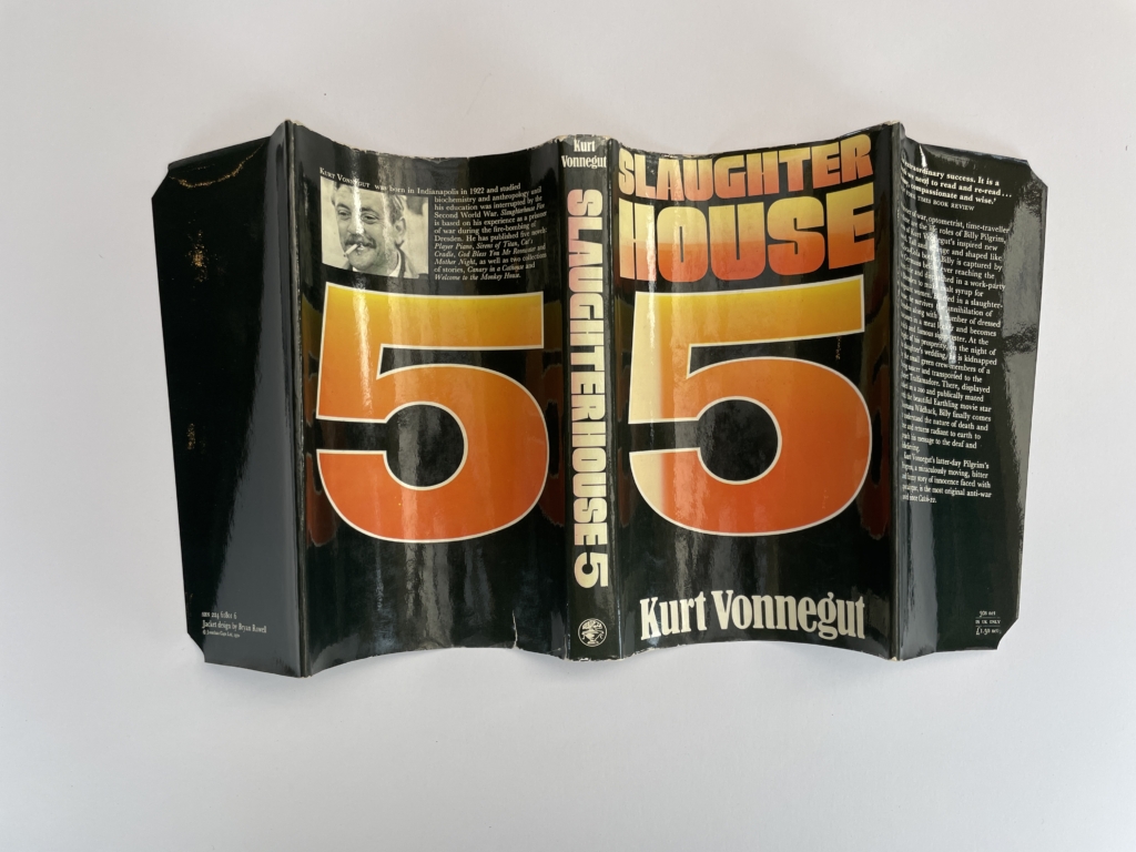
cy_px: 426
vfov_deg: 53.1
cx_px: 568
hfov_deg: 67.3
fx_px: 853
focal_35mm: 26
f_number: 1.6
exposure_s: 1/248
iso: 32
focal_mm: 4.2
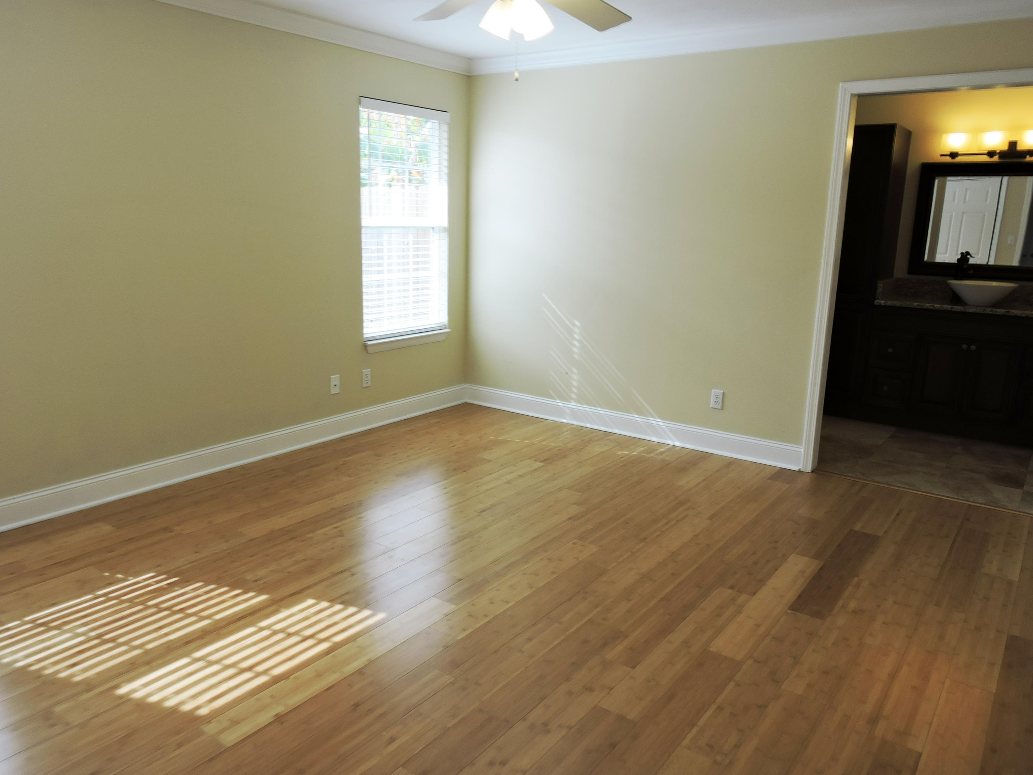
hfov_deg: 71.6
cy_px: 388
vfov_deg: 56.8
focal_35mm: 24
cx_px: 516
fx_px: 716
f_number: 3.3
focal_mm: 4.3
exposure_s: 1/125
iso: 125
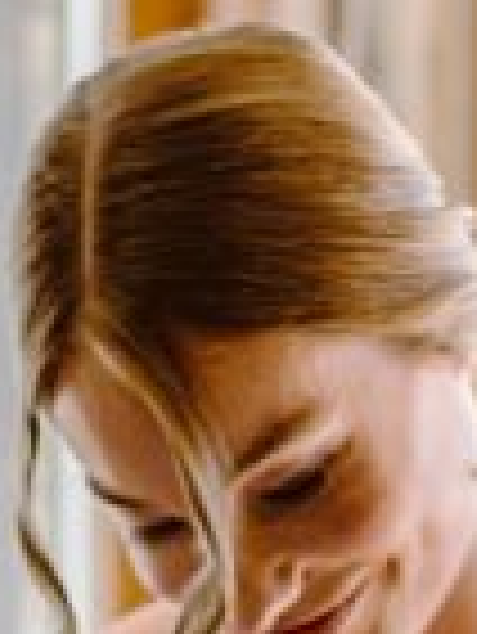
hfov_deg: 2.5
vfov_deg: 3.3
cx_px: 351
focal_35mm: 594
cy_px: 985
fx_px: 10897
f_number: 1.8
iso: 250
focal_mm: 85
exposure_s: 1/500
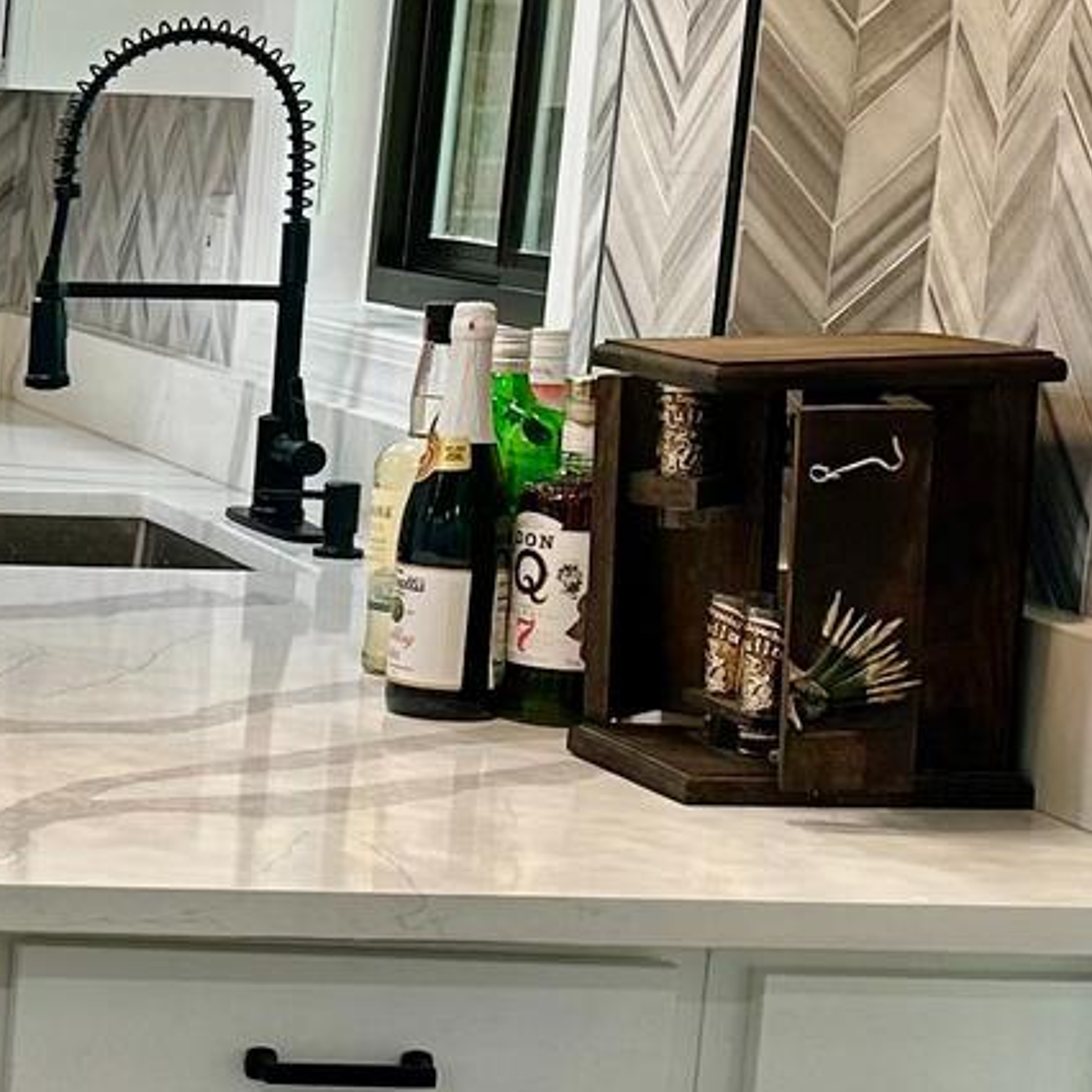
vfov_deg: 17.0
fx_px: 3640
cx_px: -610
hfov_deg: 15.5
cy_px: 687
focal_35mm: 102
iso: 125
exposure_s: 1/120
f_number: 1.78
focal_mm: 6.86
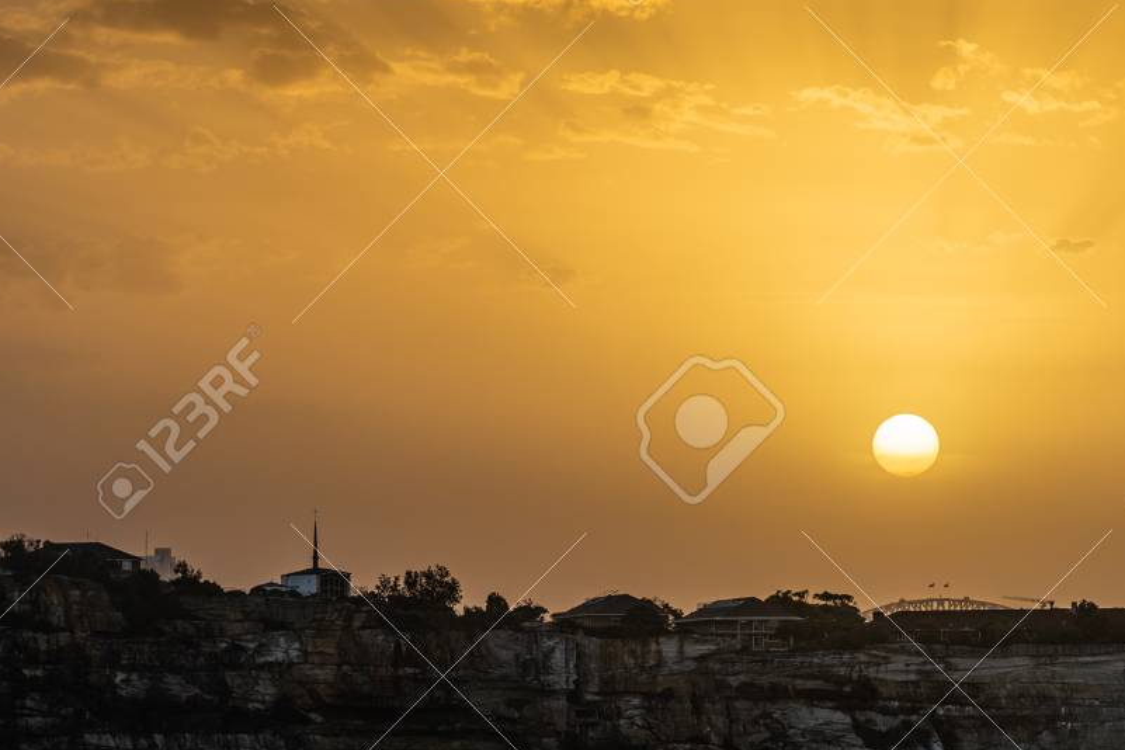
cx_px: 441
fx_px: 6843
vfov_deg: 6.3
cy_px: 372
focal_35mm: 219
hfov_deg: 9.4
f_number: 6.3
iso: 100
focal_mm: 135
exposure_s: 1/400
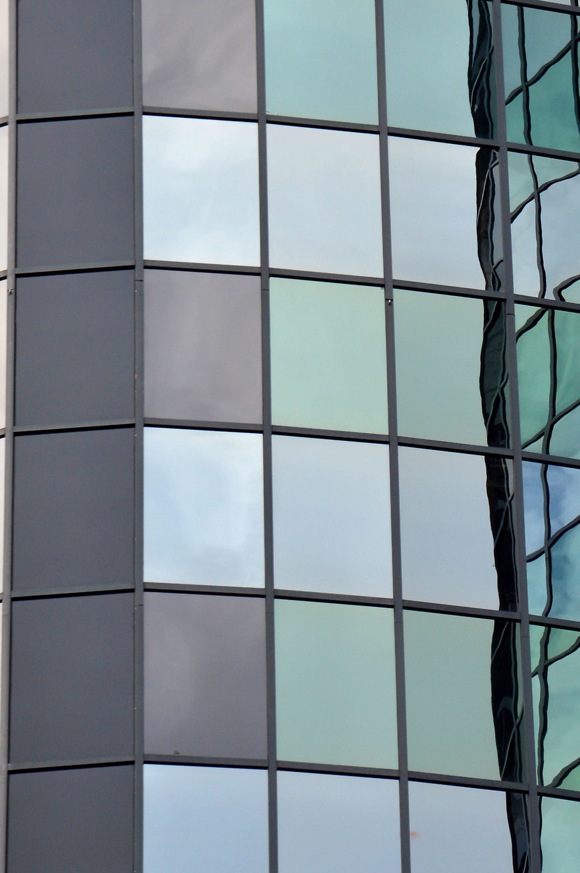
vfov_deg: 7.1
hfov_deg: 4.7
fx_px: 7025
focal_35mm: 290
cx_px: 414
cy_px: 274
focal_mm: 105
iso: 400
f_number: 9
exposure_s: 1/250
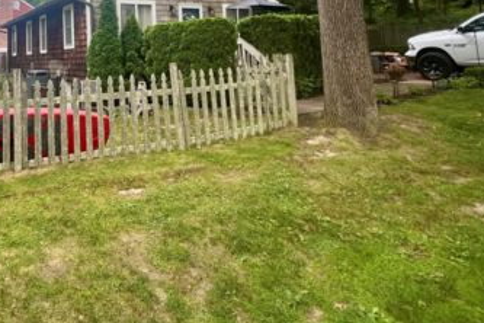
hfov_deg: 63.5
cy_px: 22
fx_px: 350
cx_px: 97
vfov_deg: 44.3
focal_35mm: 26
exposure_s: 1/99
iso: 50
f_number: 1.8
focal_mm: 1.57
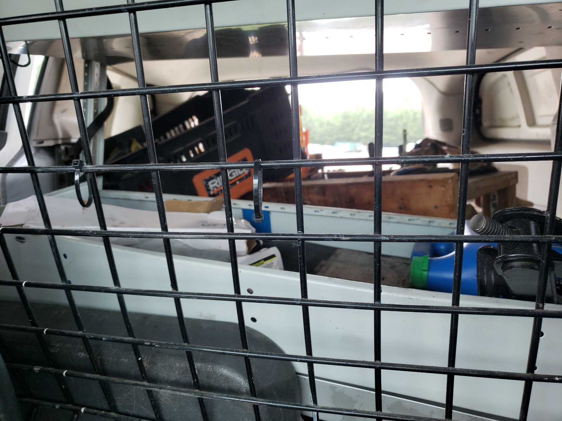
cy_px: 210
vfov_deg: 53.1
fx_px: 422
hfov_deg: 67.3
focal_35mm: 26
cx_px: 281
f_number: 1.5
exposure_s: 1/60.2
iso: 51
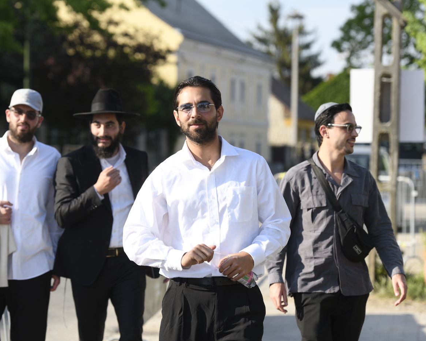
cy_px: 170
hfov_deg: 16.2
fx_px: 1500
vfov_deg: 13.0
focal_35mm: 119
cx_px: 209
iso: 80
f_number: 3.5
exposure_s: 1/400
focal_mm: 105
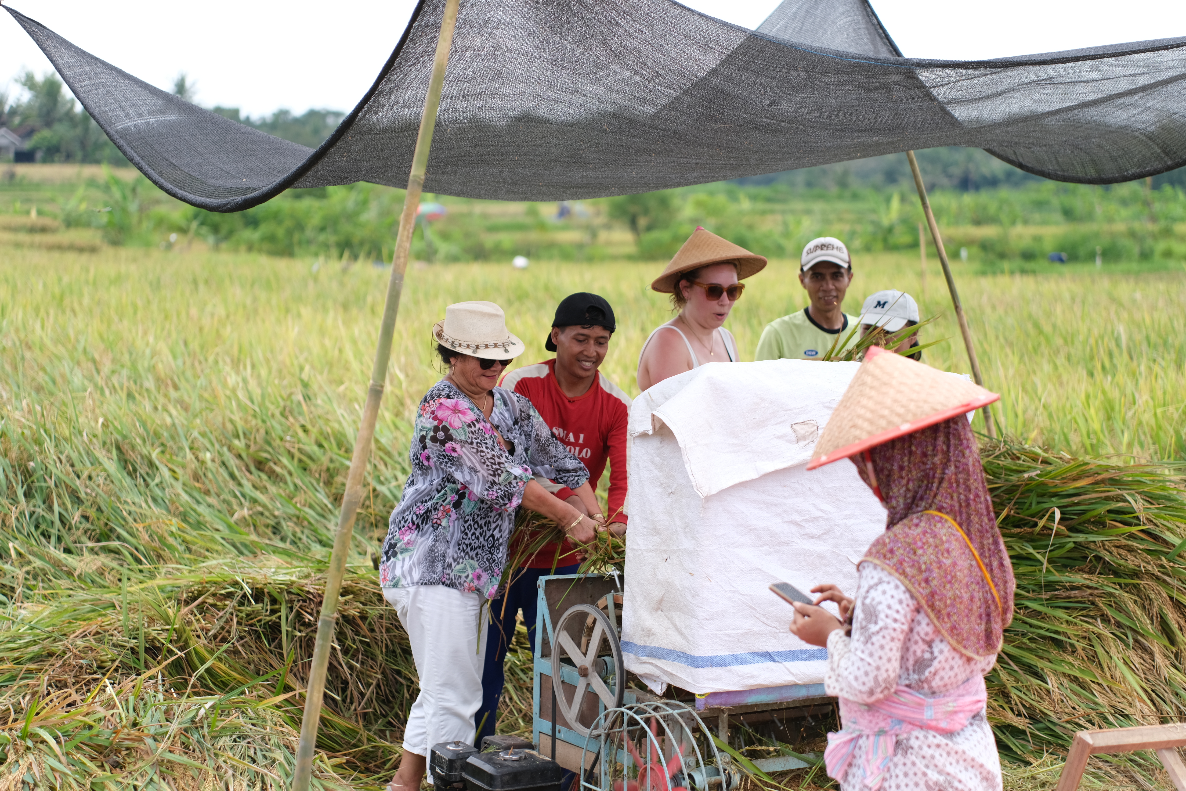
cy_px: 396
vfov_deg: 16.3
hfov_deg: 24.2
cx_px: 593
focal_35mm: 84
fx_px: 2767
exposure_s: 1/1600
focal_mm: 56
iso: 160
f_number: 2
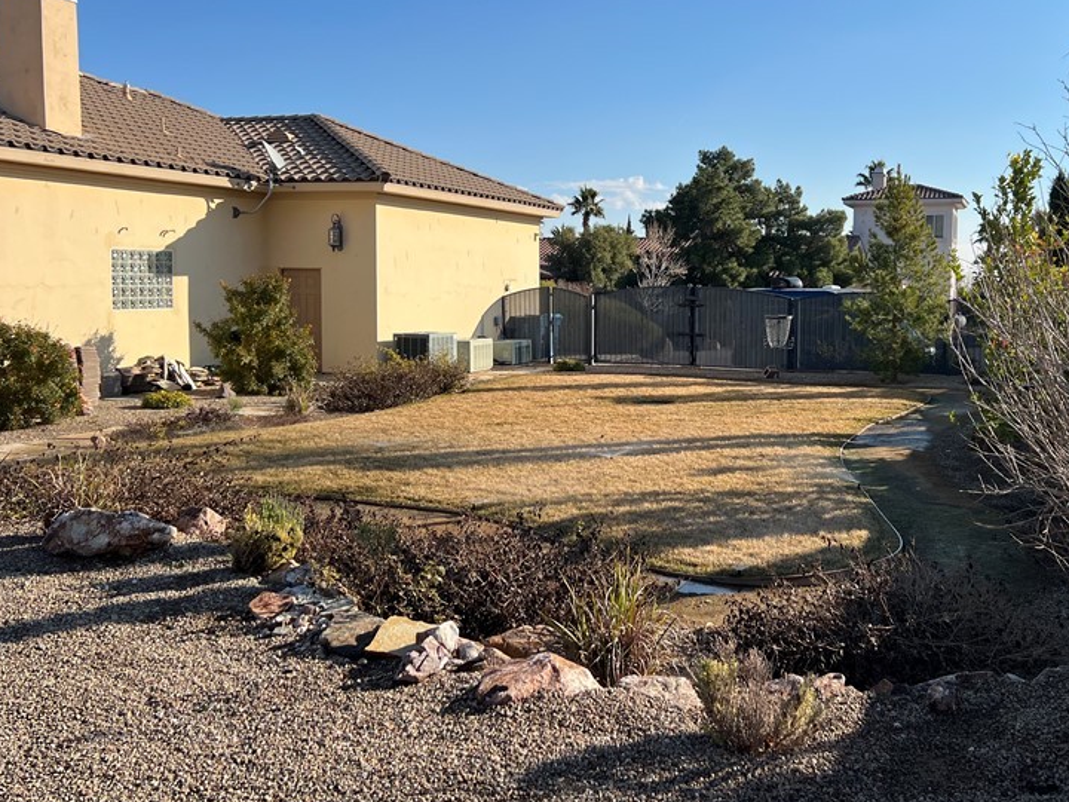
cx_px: 679
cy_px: 340
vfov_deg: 38.6
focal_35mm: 37
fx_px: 1143
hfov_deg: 49.6
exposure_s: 1/4630
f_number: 1.5
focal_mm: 5.7
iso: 50
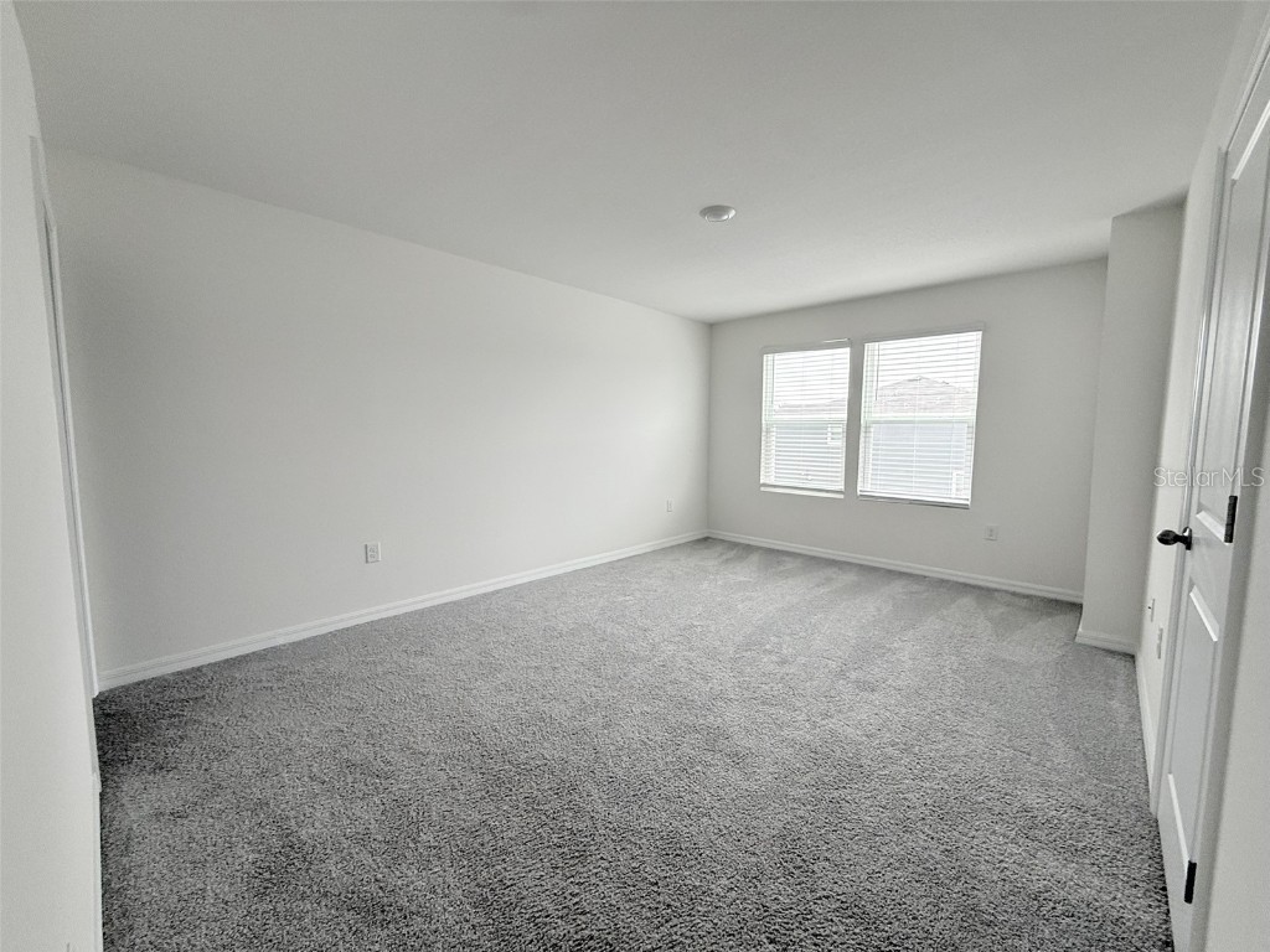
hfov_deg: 102.1
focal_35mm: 14
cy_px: 476
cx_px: 635
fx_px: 514
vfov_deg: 85.7
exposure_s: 1/99
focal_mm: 2.22
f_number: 2.2
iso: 100
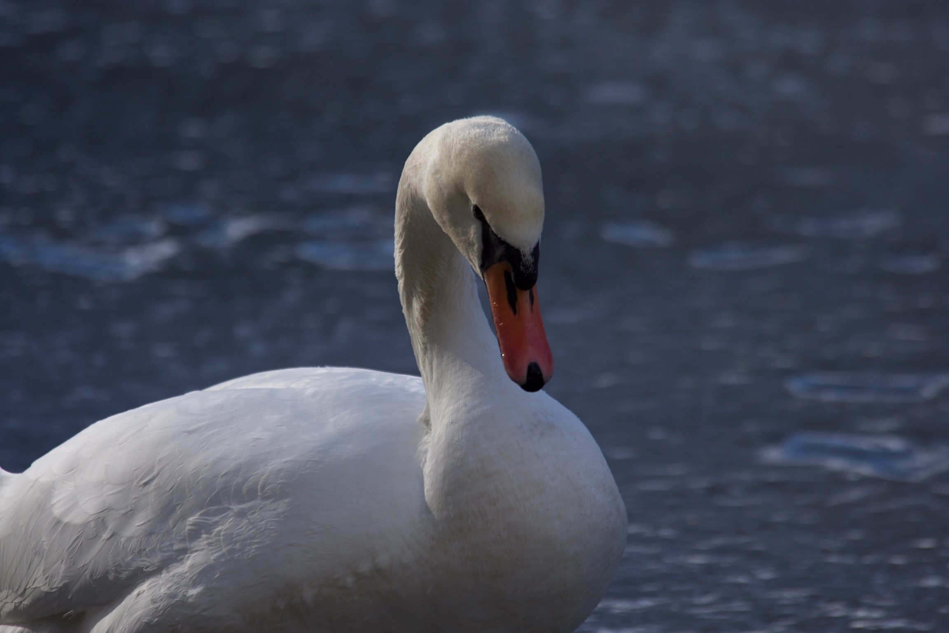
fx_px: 13048
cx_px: 474
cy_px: 316
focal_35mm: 495
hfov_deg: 4.2
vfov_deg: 2.8
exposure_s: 1/500
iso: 125
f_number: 5.3
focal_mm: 330
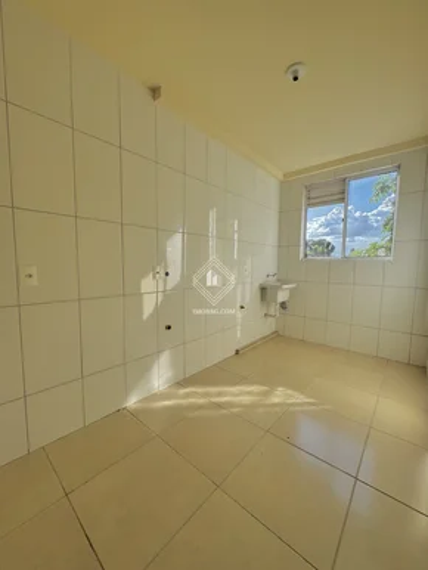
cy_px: 285
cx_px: 214
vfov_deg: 102.0
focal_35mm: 14
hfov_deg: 85.7
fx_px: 231
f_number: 2.2
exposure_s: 1/631
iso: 50
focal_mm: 2.22
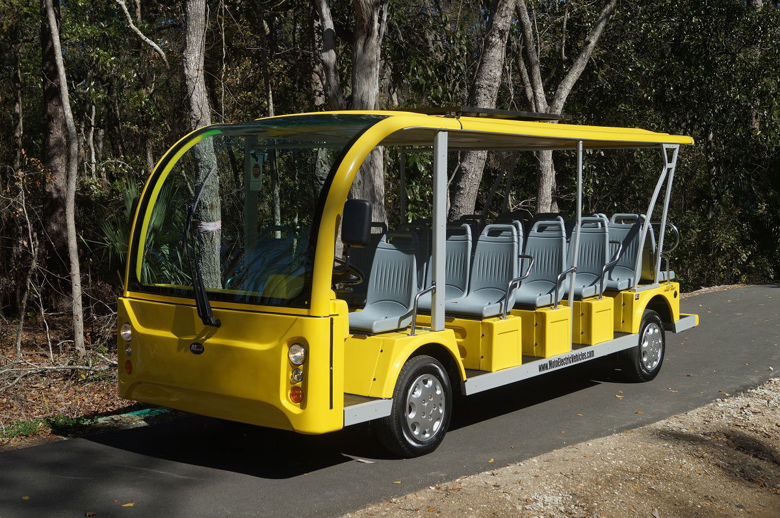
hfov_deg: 43.7
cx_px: 390
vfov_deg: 29.8
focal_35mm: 45
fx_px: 974
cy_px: 259
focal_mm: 30
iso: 100
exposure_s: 1/200
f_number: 8
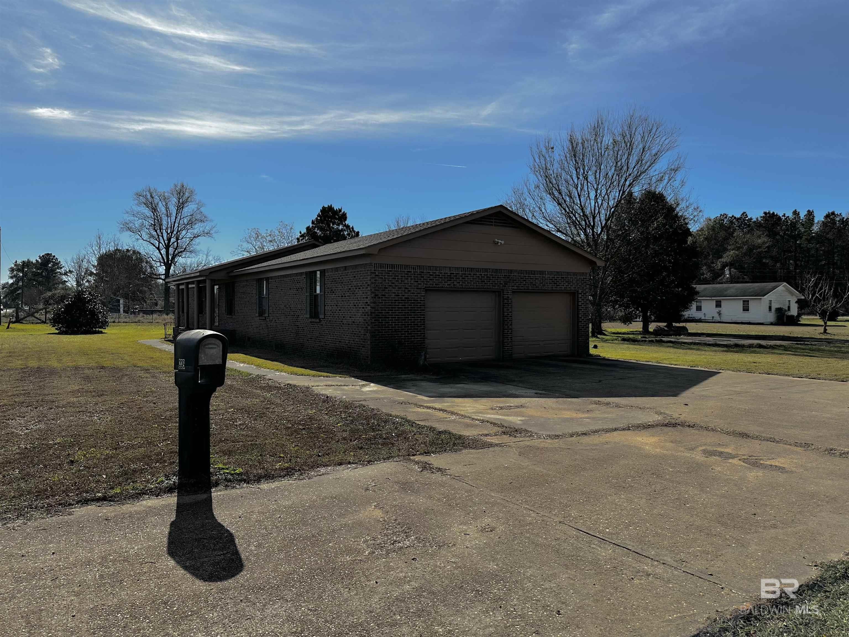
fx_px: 589
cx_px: 424
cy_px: 318
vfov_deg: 56.8
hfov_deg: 71.6
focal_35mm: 24
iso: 80
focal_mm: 6.86
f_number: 1.78
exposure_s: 1/7042
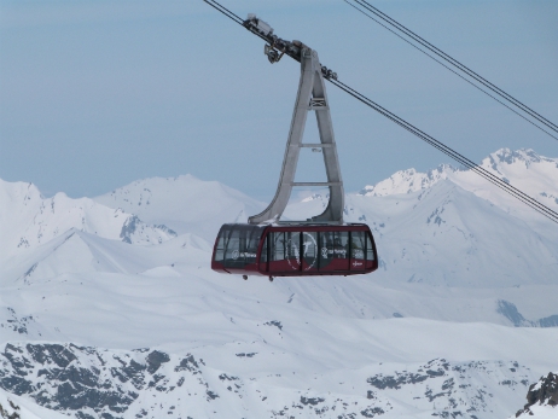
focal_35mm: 278
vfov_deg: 5.4
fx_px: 4484
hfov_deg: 7.1
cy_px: 210
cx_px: 279
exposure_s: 1/2000
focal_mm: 50
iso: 100
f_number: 5.6
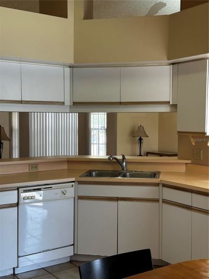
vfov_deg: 39.7
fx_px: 386
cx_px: 104
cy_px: 140
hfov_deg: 30.3
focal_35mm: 48
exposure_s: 1/60
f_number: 1.78
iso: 50
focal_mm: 6.86
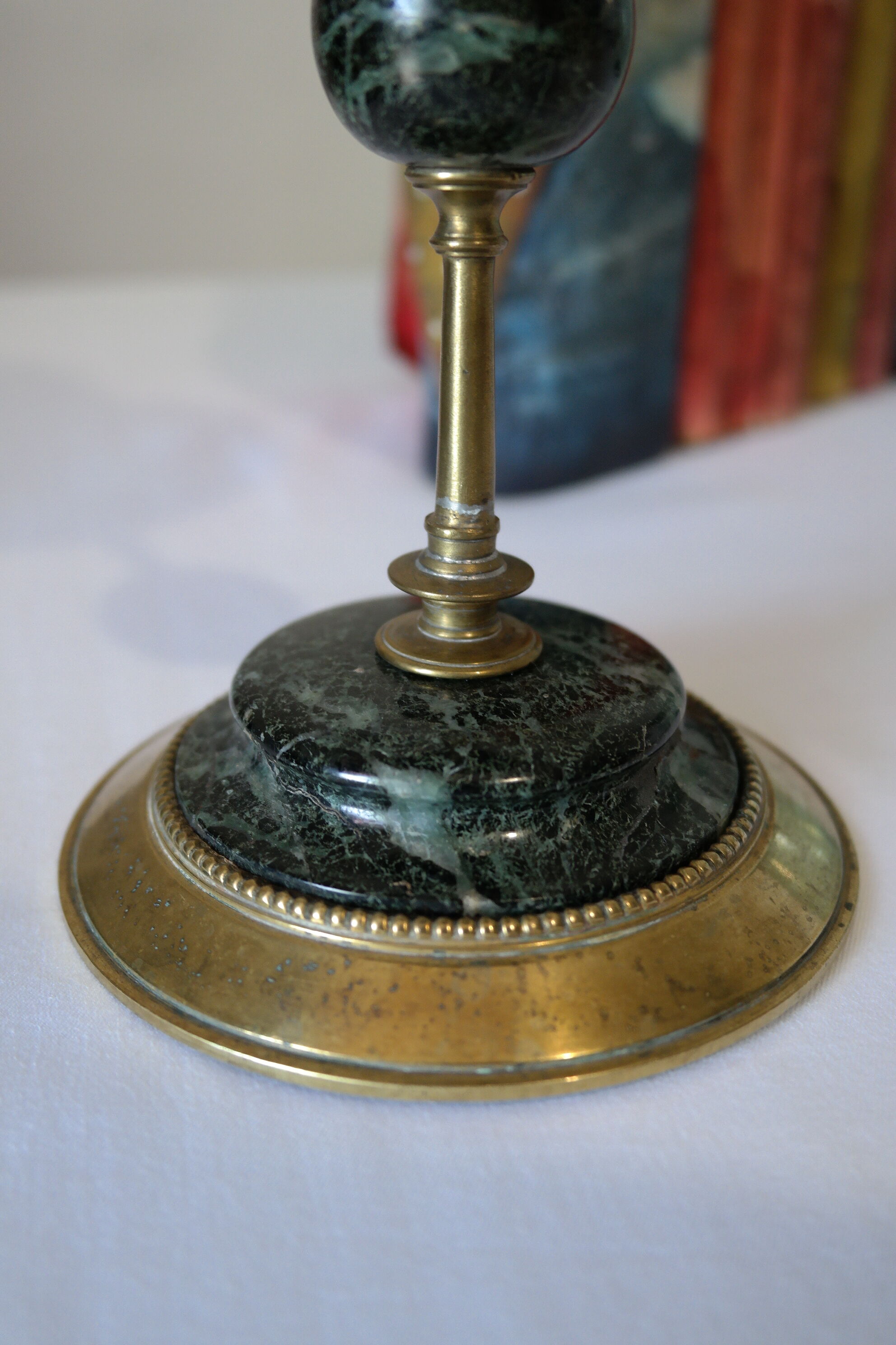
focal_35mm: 36
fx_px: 1344
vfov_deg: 53.1
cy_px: 672
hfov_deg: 36.9
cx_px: 448
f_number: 4
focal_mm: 24
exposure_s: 1/50
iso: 400
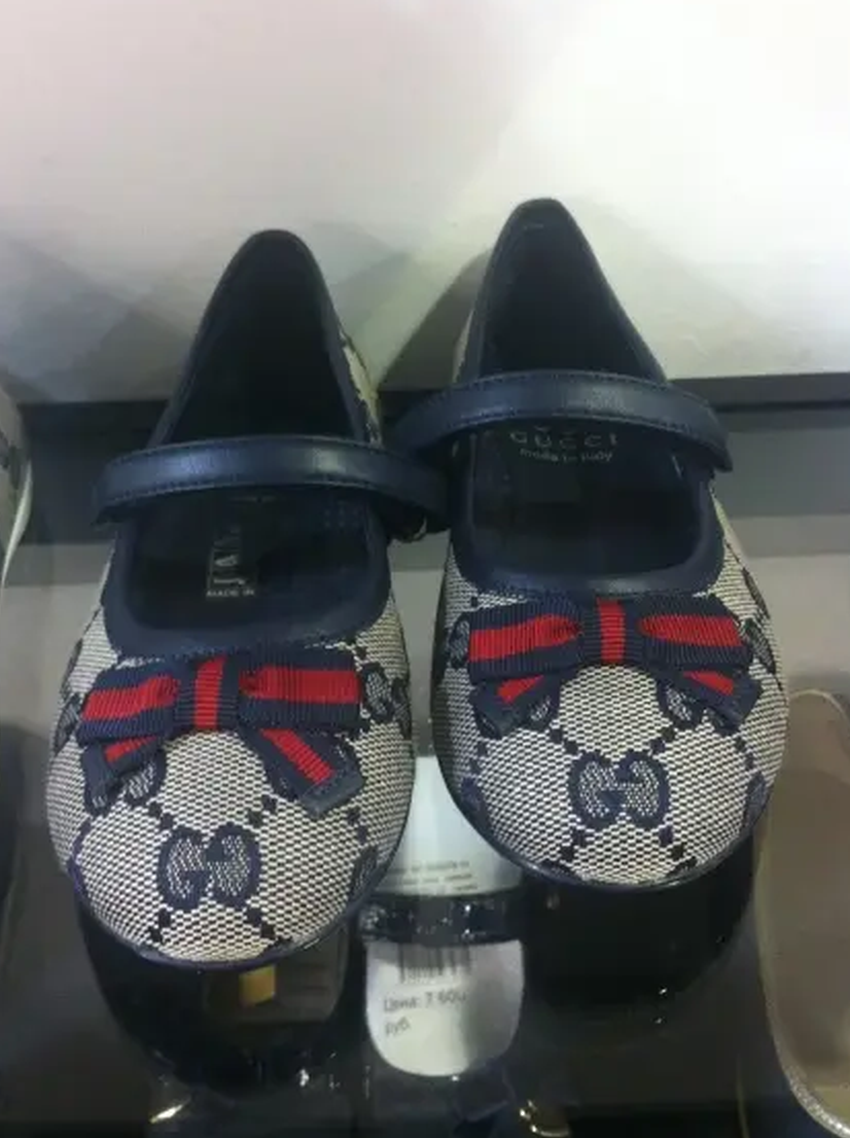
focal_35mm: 39
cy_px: 506
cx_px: 399
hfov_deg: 36.7
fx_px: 1280
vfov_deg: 47.8
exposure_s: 1/17
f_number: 2.8
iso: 200
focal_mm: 3.85
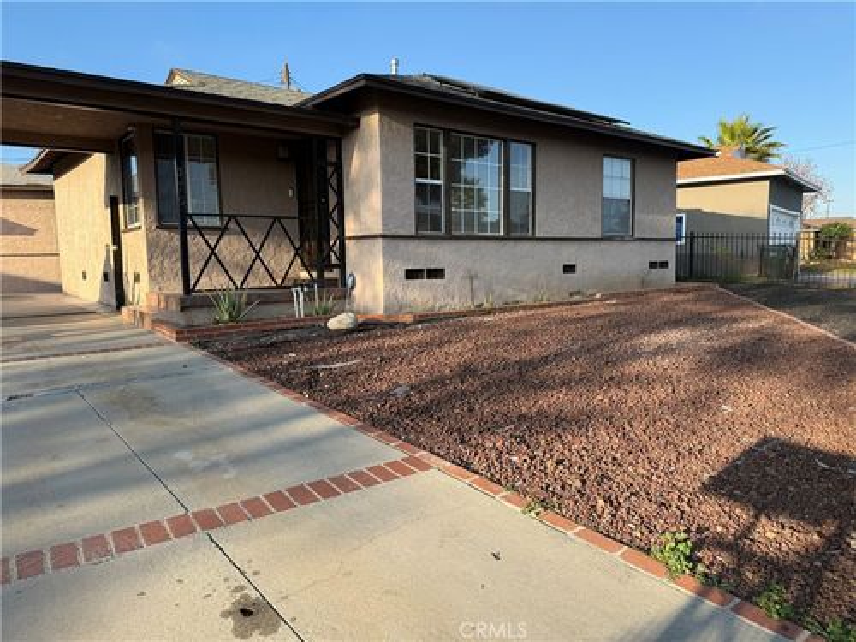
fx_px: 593
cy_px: 321
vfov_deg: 56.8
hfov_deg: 71.6
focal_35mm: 24
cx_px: 428
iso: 80
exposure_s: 1/1522
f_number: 1.78
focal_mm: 6.76
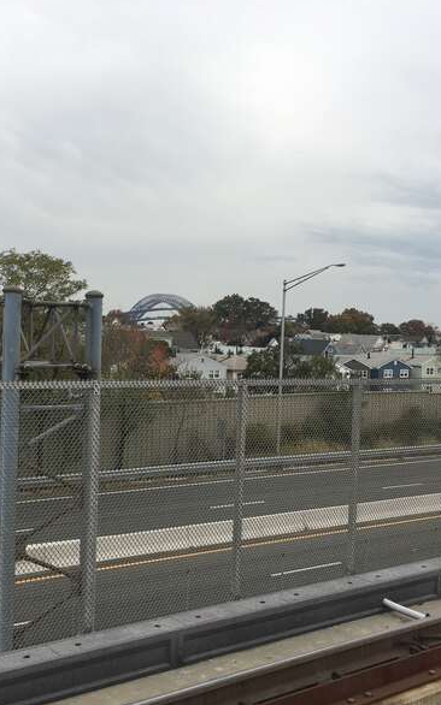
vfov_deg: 47.2
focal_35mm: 42
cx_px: 178
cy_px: 356
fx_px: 808
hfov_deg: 30.5
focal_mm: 4.15
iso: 25
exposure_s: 1/864
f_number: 2.2
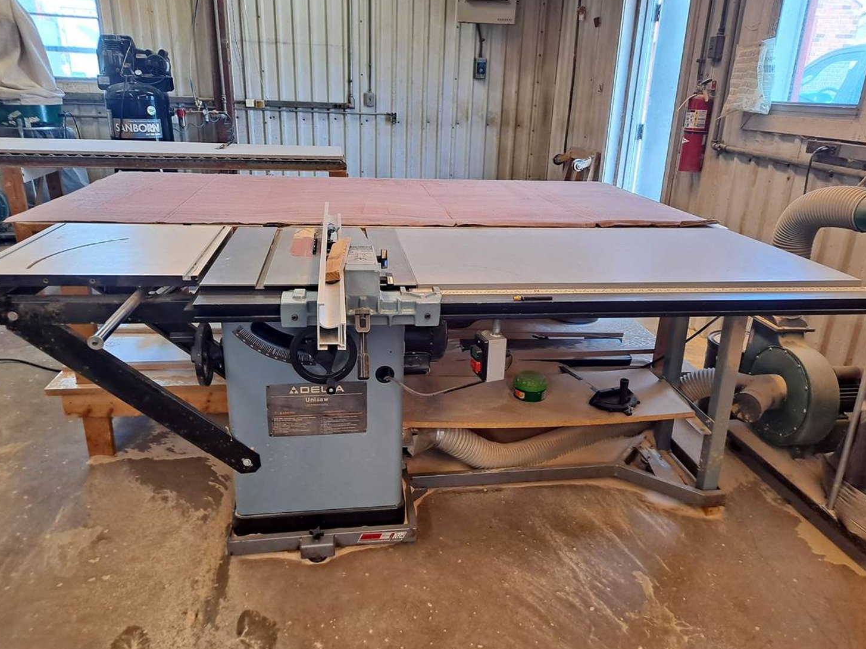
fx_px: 650
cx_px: 432
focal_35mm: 26
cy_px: 329
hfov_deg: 67.3
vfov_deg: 53.1
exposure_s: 1/60
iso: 64
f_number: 2
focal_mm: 4.6
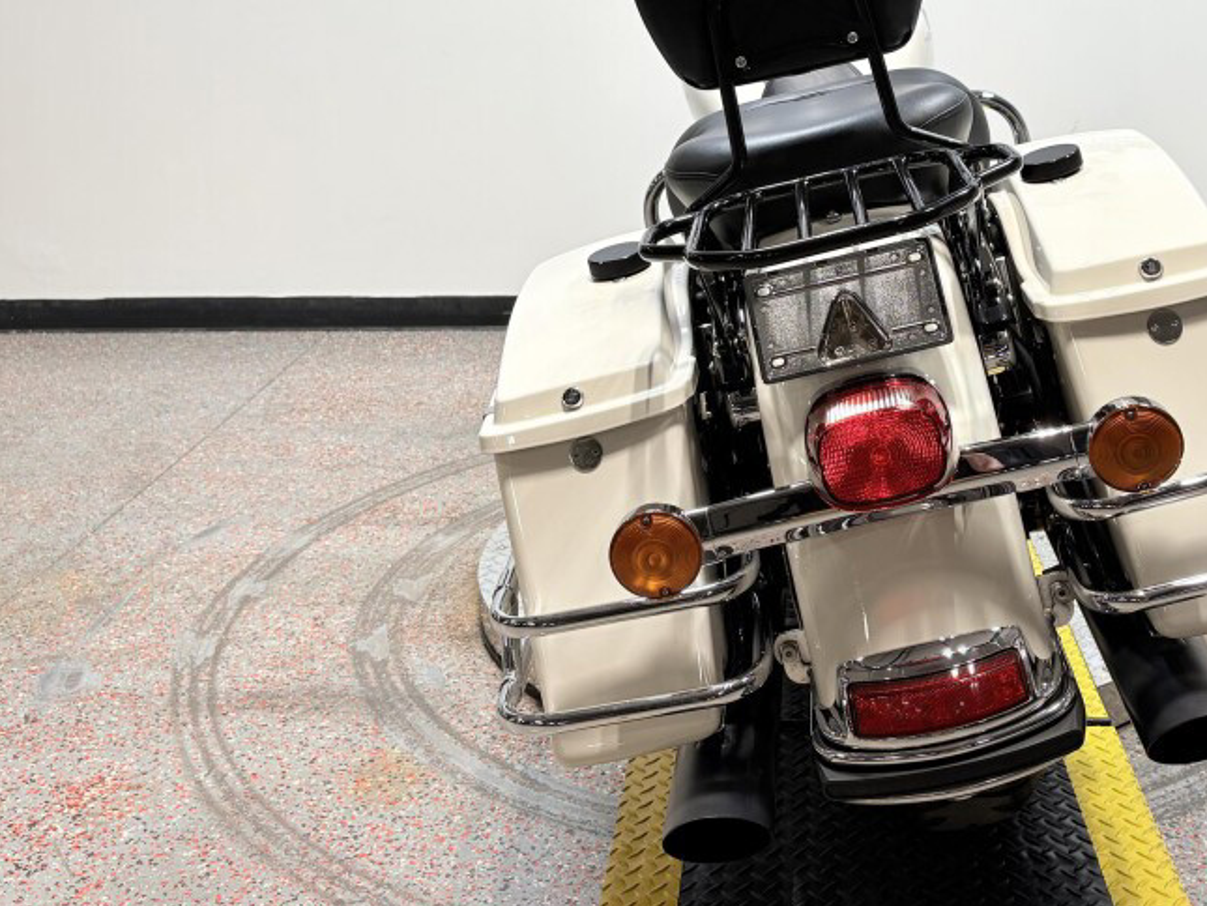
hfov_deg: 43.2
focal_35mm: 43
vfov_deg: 33.2
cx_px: 815
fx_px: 1500
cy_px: 285
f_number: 1.6
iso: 32
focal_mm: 5.96
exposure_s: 1/120
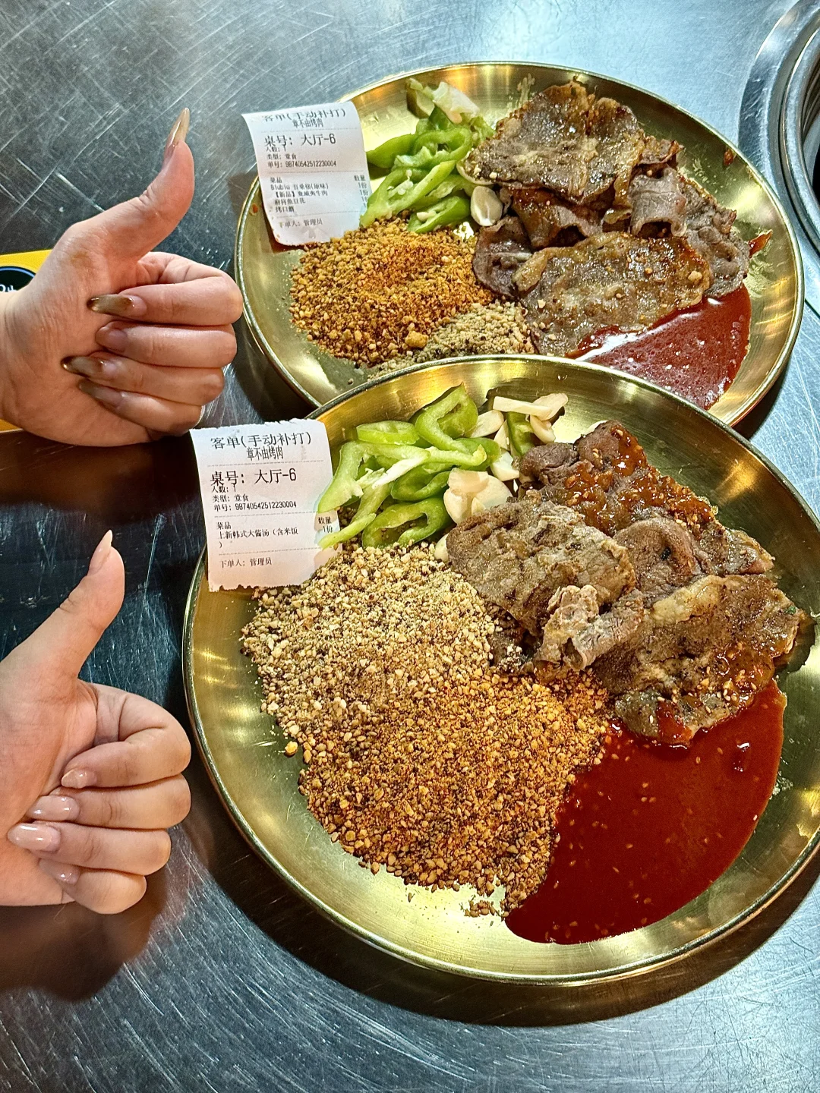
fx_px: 1516
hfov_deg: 30.3
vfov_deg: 39.7
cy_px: 546
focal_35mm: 48
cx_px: 410
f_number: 1.78
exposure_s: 1/33
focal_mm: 6.76
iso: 200
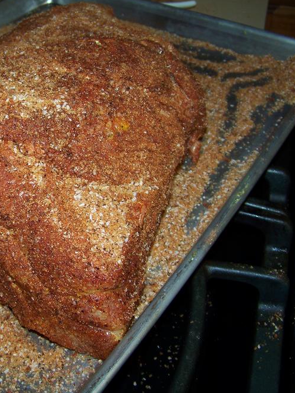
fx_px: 557
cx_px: 67
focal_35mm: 49
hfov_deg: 29.1
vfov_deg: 38.9
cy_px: 195
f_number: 2.8
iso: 64
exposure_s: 1/30
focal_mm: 5.85
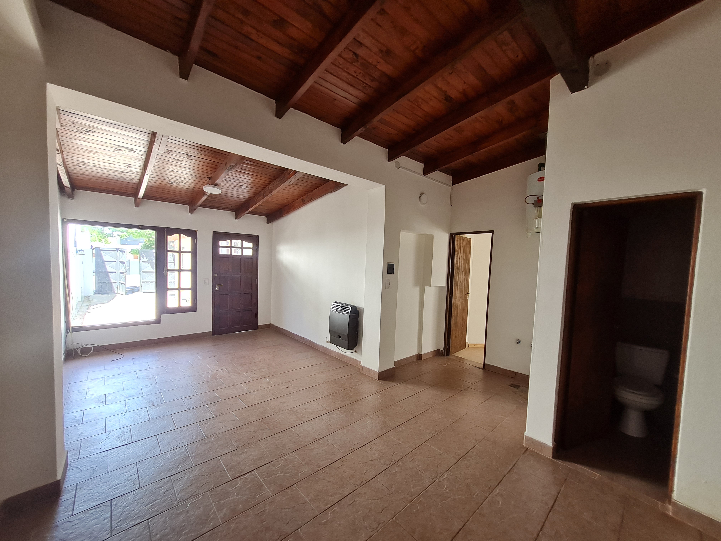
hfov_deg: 106.2
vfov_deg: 89.9
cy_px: 270
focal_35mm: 13
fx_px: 271
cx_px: 360
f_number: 2.2
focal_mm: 1.74
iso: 125
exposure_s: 1/50
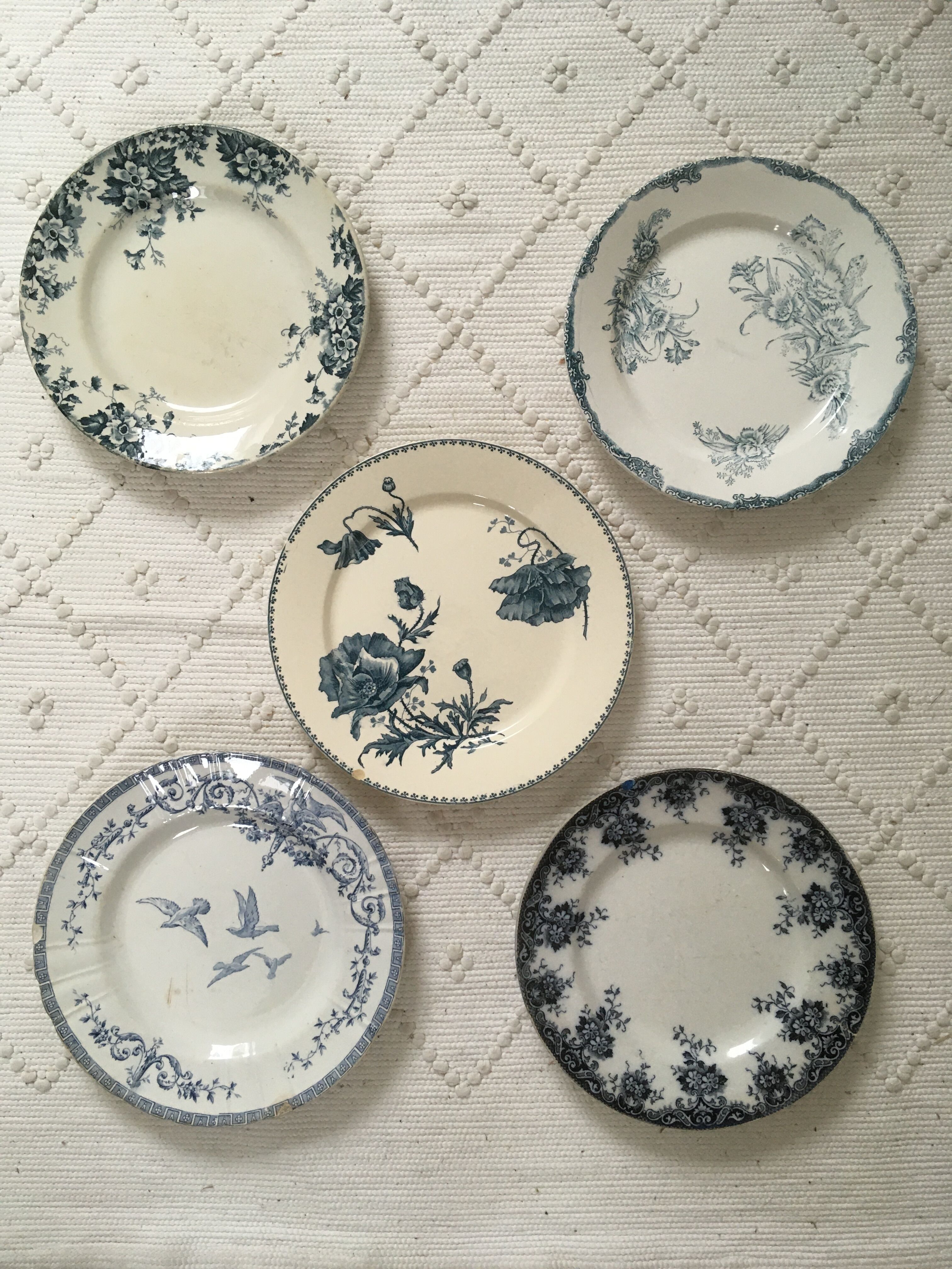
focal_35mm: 29
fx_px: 1063
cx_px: 476
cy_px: 634
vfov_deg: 61.7
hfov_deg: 48.2
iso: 50
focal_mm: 4.15
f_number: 2.2
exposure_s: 1/33
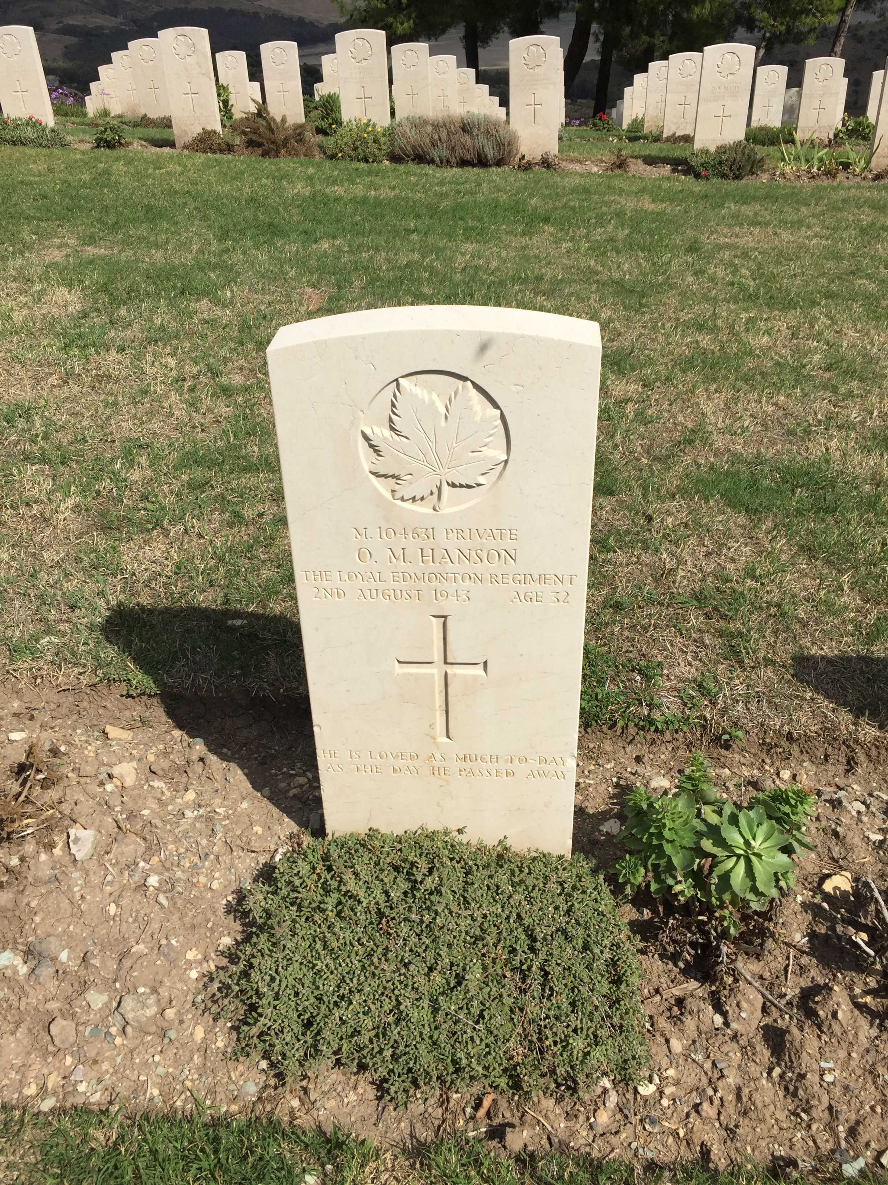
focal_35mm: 29
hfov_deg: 48.2
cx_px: 444
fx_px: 992
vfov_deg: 61.7
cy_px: 592
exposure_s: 1/3968
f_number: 2.2
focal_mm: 4.15
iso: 32
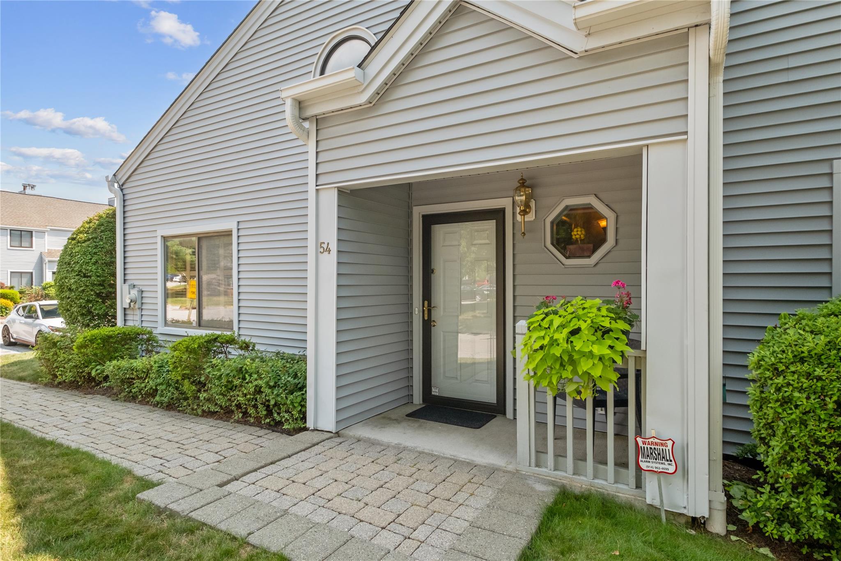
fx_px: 420
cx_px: 420
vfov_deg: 67.4
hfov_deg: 90.0
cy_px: 280
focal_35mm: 18
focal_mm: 12
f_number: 8
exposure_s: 1/125
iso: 640
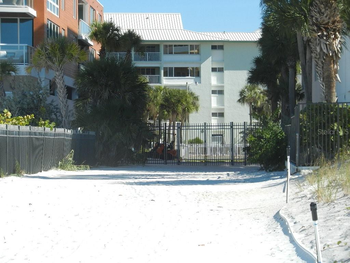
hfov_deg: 16.0
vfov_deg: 12.0
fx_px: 1244
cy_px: 132
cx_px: 175
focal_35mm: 123
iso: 160
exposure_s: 1/640
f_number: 5.1
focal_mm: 22.2
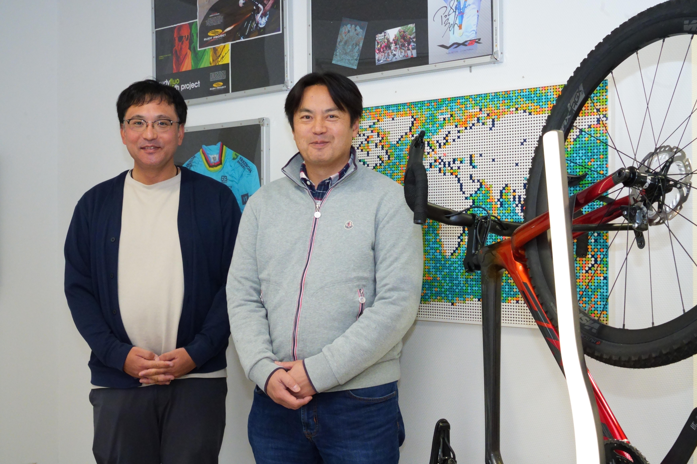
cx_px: 348
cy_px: 232
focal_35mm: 43
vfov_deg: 31.2
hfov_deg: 45.4
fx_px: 832
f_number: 13
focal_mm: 43
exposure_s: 1/60
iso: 6400
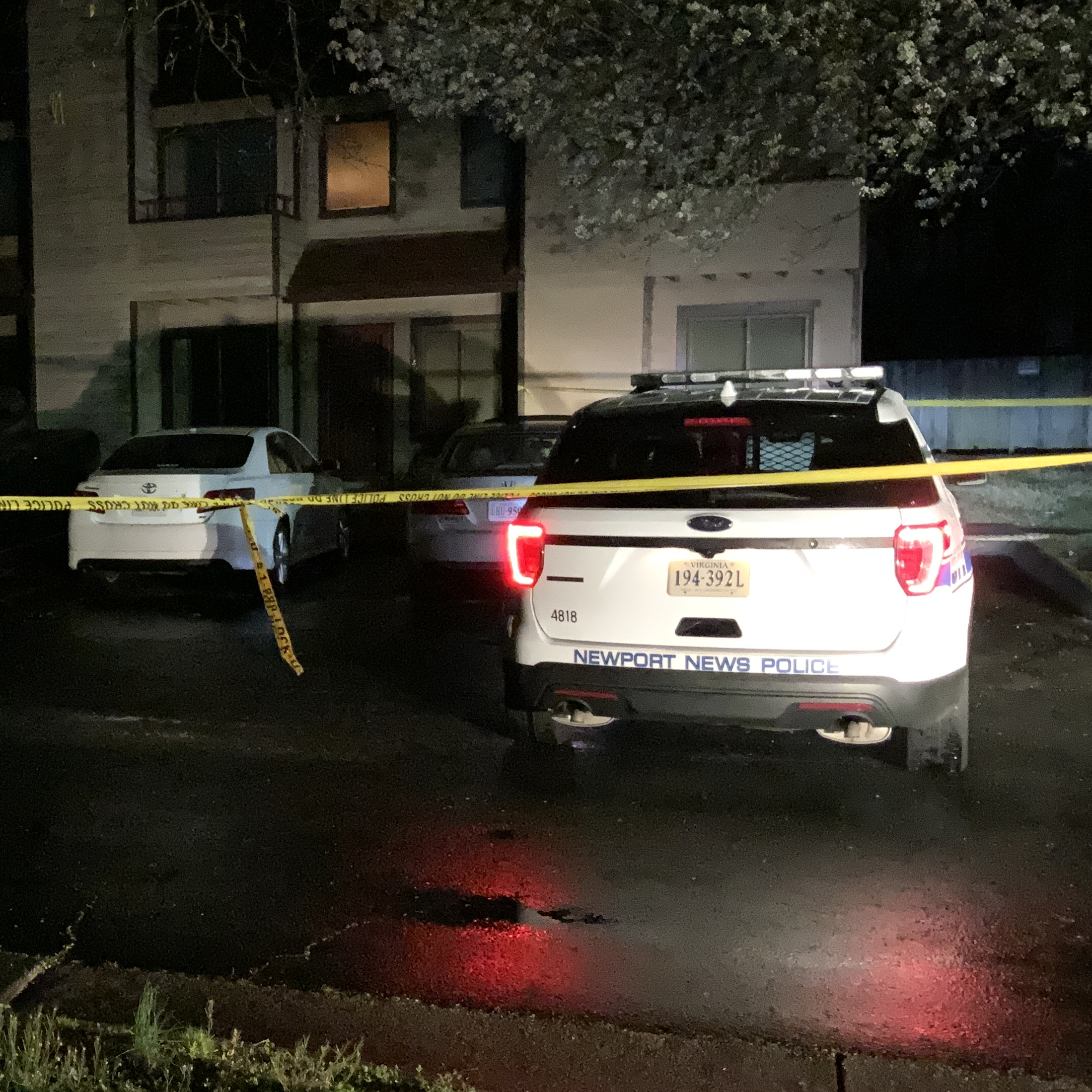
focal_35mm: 47
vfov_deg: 36.0
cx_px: 98
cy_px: 589
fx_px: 1677
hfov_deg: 34.0
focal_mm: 3
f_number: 1.8
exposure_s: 1/15
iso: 800
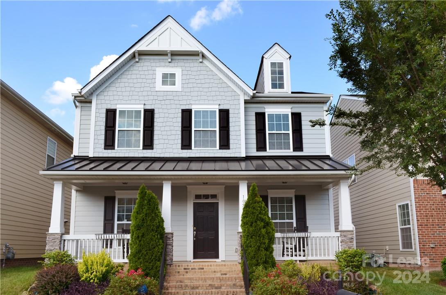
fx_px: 334
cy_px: 148
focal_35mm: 27
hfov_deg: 67.5
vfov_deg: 47.7
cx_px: 223
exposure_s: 1/250
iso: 180
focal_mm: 18
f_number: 8
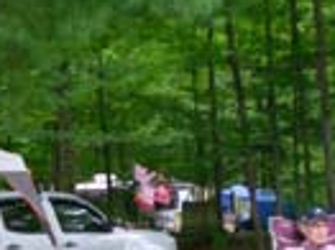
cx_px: 8
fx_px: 1141
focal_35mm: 118
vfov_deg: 12.3
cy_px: 282
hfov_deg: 16.4
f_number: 3.5
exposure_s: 1/39.6
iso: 179
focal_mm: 7.4
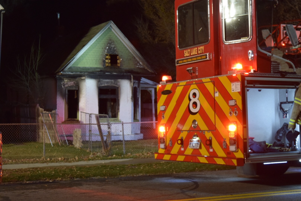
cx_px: 150
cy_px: 100
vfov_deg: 20.2
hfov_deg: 29.9
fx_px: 564
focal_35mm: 68
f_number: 5
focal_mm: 45
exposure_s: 1/60
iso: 2000
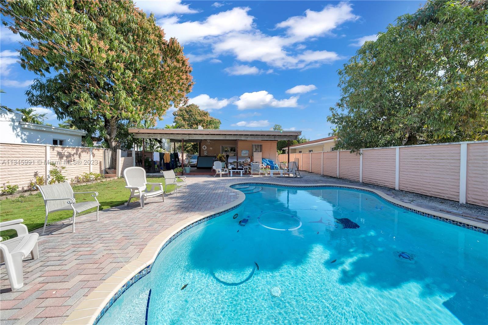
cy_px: 162
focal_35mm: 12
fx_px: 163
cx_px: 244
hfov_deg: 112.6
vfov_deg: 90.0
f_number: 11
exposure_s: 1/50
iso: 50
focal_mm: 12
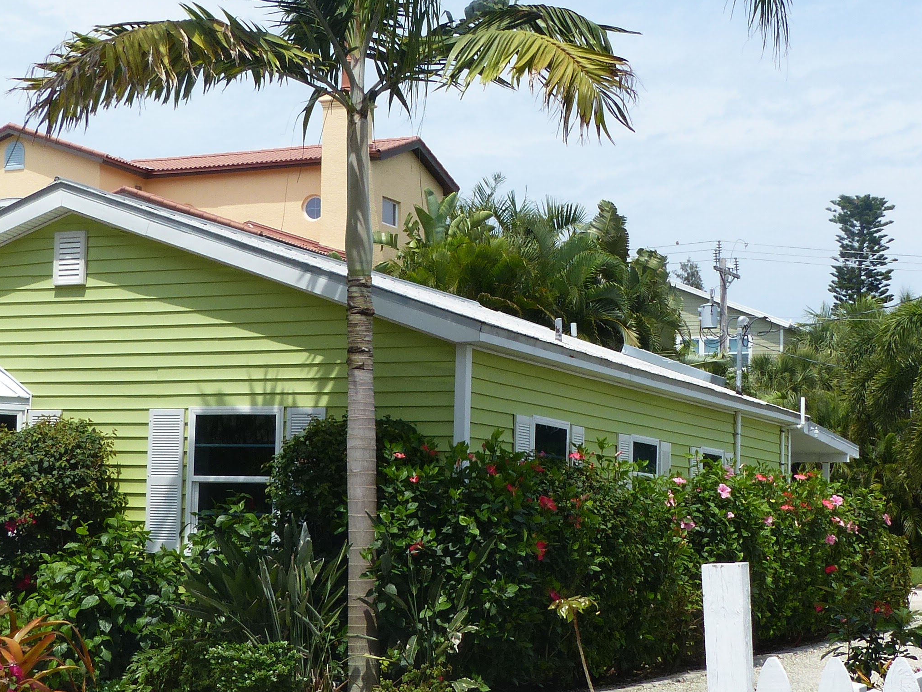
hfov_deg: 28.1
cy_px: 371
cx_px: 412
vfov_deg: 21.3
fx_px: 1838
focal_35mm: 69
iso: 100
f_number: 4
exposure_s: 1/1000
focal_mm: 6.3
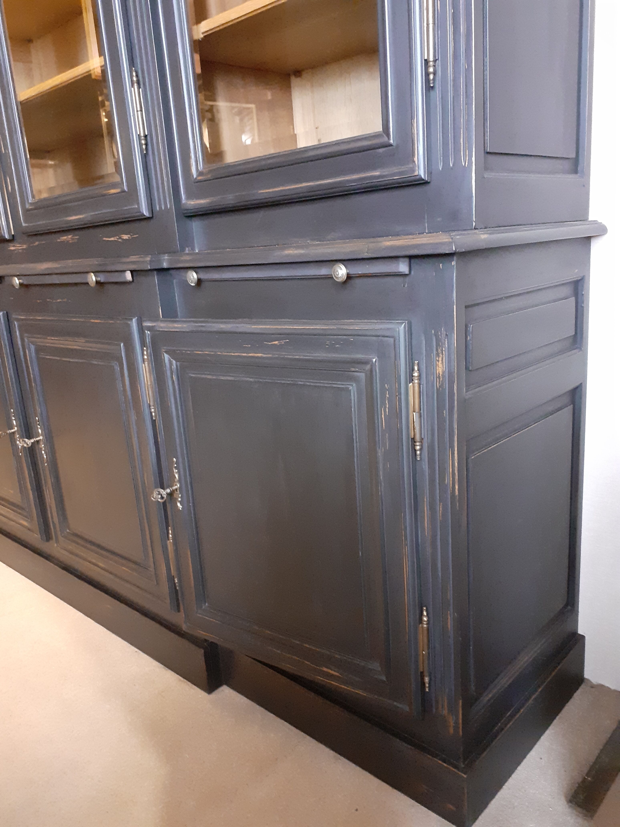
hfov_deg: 51.4
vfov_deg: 65.3
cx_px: 310
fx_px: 645
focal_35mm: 27
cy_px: 414
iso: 800
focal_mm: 3.6
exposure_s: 1/20
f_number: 1.9
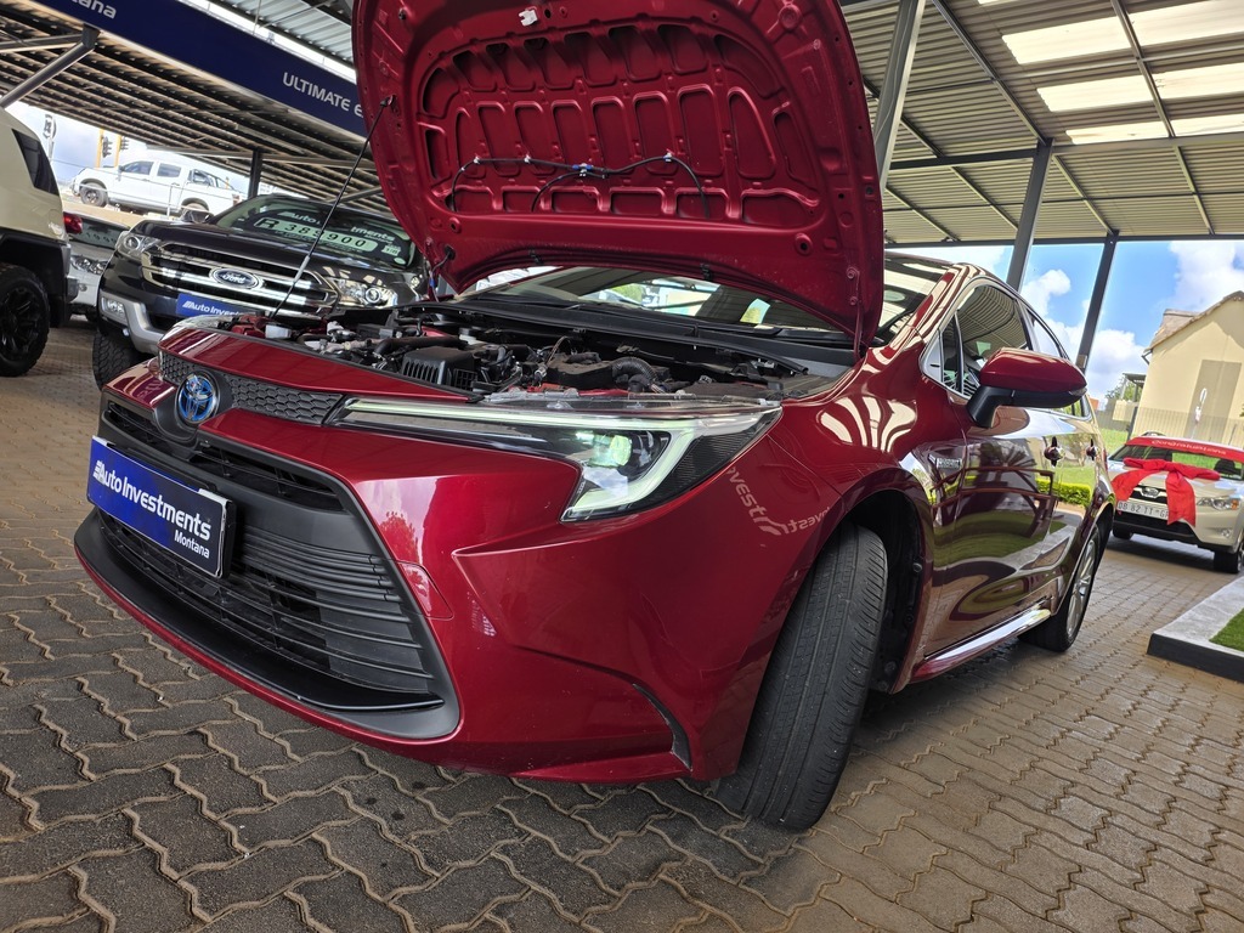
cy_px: 466
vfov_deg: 58.9
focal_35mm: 23
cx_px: 622
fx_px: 827
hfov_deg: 73.9
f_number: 1.7
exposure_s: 1/200
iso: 16
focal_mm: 6.25
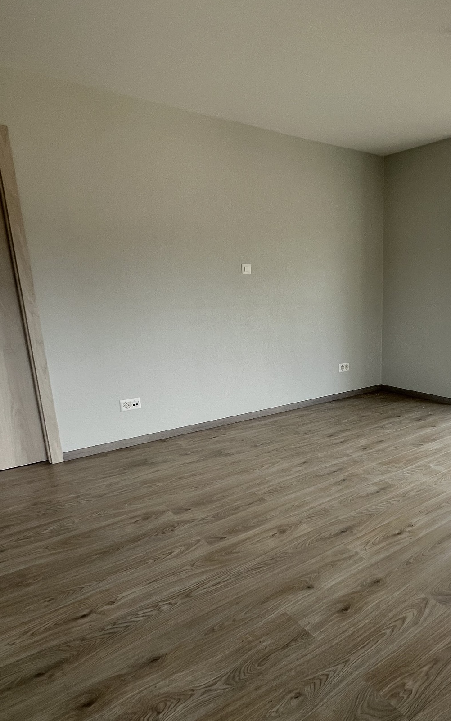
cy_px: 401
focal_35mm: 22
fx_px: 433
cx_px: 334
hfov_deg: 52.8
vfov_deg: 79.4
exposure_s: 1/99
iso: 32
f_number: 1.8
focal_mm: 1.57
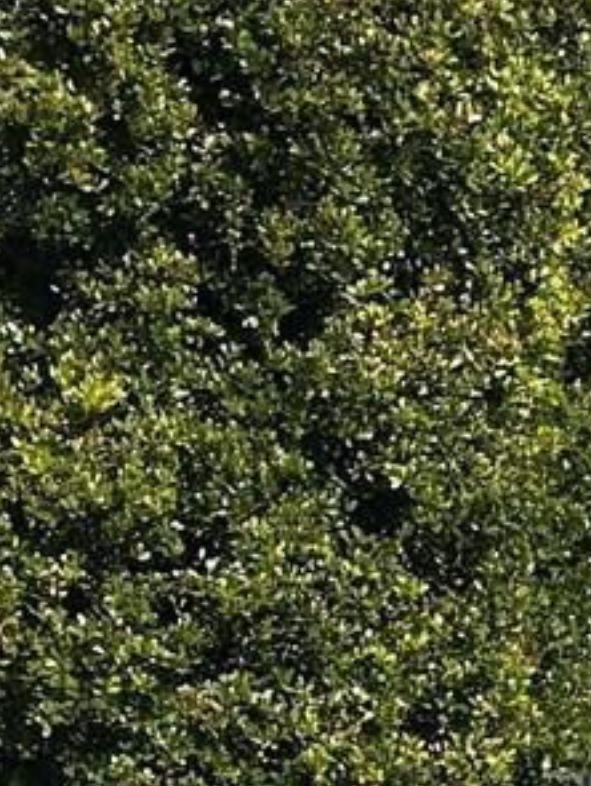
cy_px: 1191
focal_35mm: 260
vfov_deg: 7.5
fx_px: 5906
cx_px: 1177
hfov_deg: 5.6
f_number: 1.78
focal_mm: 6.86
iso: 100
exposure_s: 1/7092
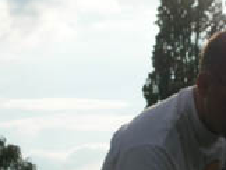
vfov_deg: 11.2
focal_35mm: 133
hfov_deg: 14.6
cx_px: 205
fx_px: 870
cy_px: 98
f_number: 3.7
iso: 50
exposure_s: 1/1600
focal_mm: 6
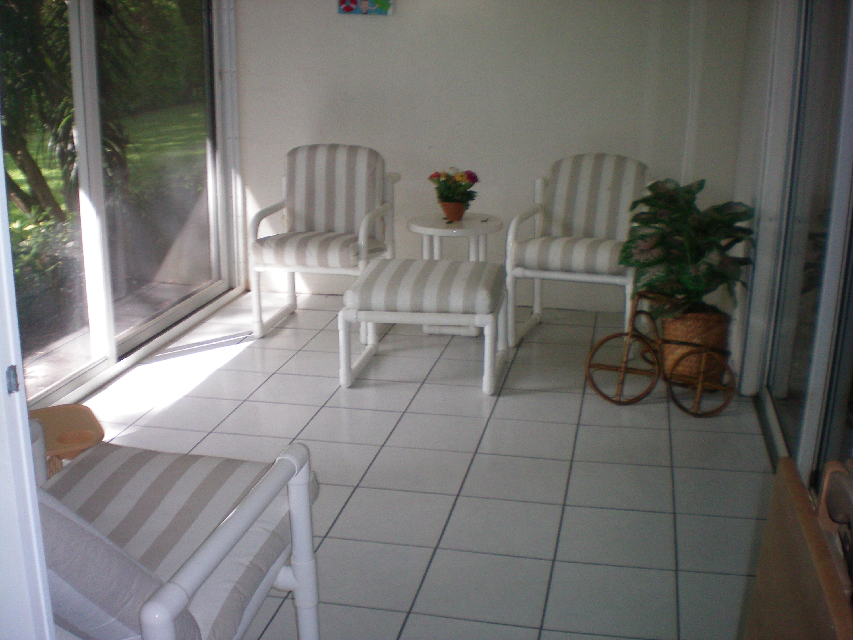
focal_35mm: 38
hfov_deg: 49.0
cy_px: 320
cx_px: 426
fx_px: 936
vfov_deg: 37.7
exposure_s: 1/60
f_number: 3.1
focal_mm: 6.3
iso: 125
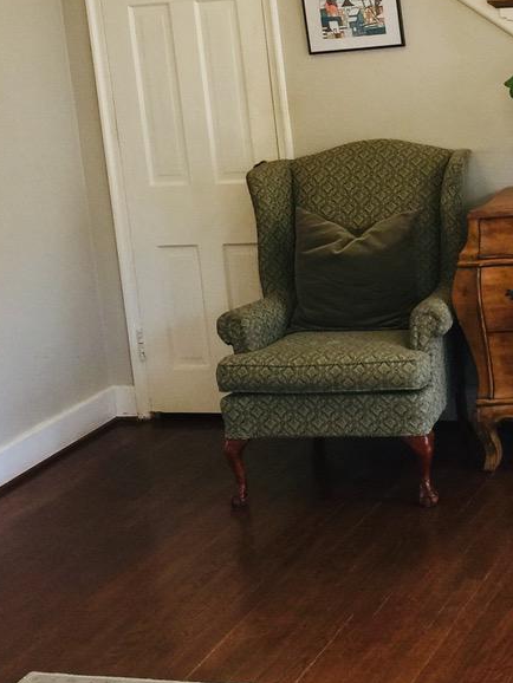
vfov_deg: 25.2
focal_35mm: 77
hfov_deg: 18.8
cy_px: 214
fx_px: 1520
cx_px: 457
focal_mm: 4.15
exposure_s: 1/30
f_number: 2.2
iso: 40
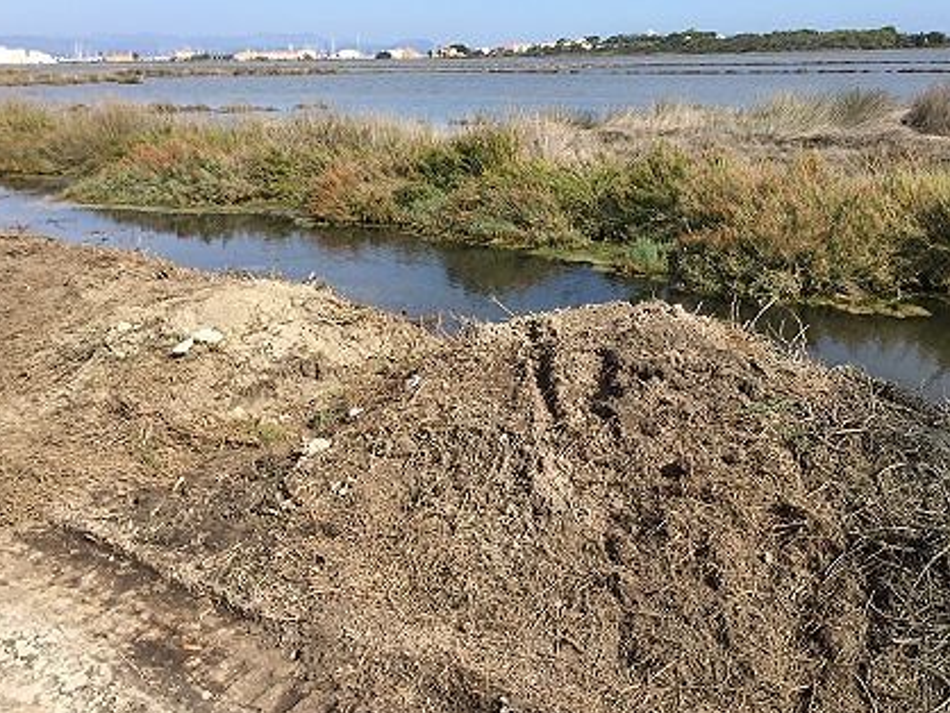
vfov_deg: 41.8
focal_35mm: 34
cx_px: 530
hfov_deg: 53.8
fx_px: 934
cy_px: 377
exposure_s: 1/1582
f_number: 2.2
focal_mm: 4.15
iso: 32
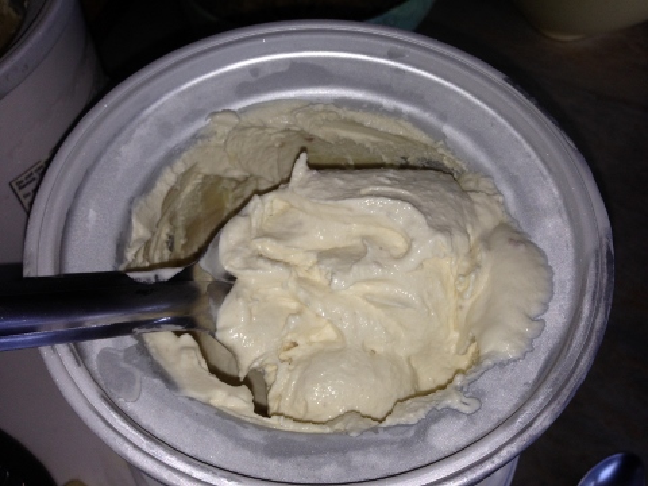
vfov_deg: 42.9
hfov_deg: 55.4
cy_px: 243
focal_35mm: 33
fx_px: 618
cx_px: 324
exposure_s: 1/223
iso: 50
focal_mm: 4.12
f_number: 2.4
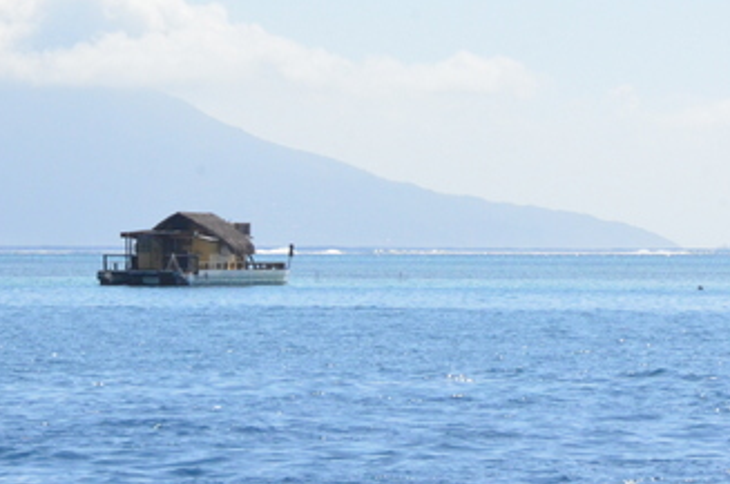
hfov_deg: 6.7
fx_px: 6236
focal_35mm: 308
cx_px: 558
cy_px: 167
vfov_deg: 4.4
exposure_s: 1/2000
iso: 2500
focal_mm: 105
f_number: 22
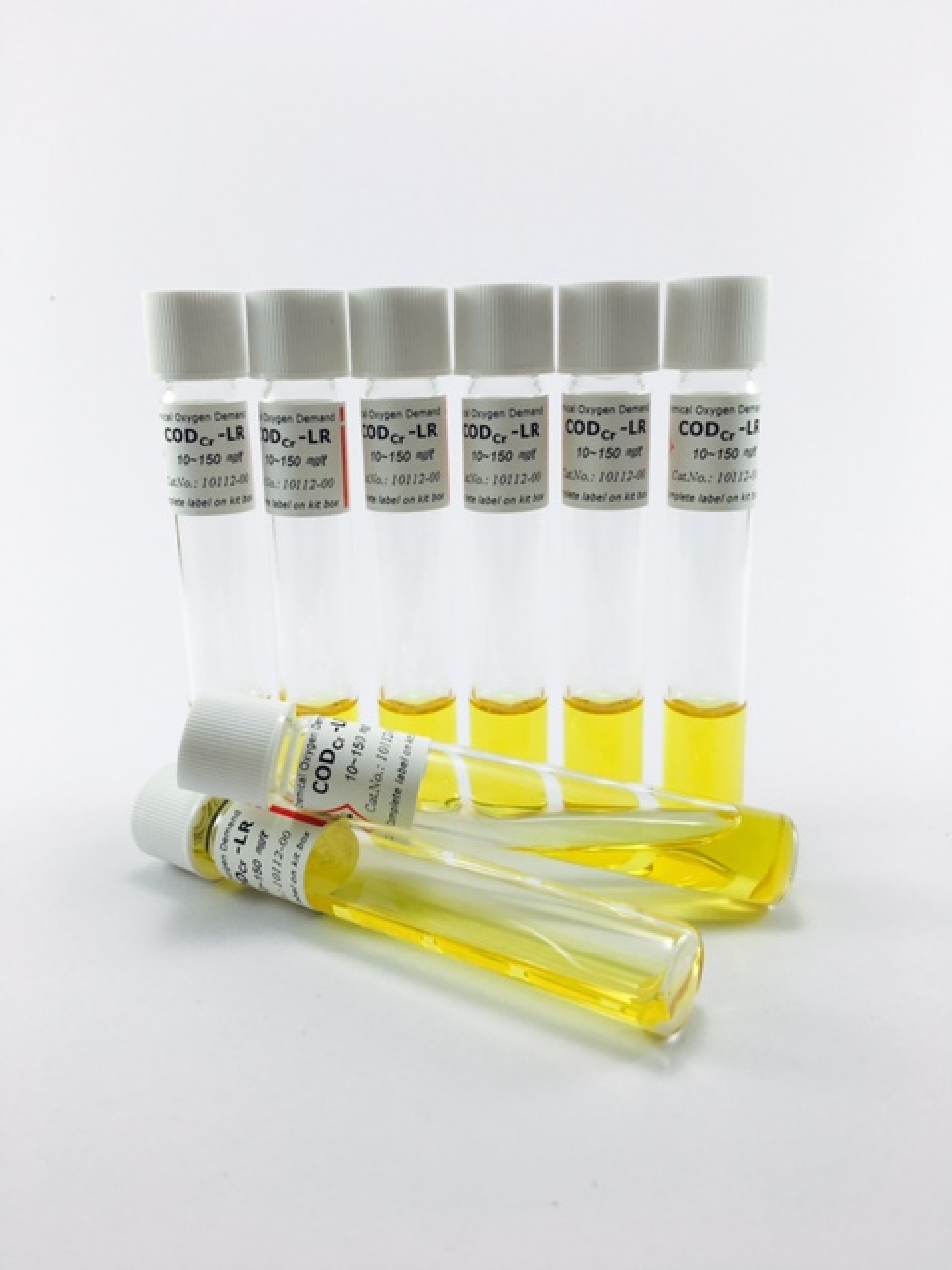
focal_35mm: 29
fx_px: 1063
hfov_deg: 48.2
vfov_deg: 61.7
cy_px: 635
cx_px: 476
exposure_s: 1/103
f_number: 2.2
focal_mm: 4.15
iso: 25
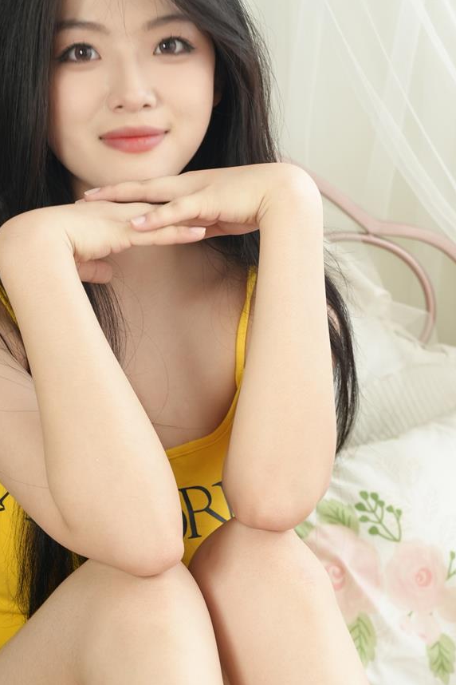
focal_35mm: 100
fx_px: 1894
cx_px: 263
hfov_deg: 13.7
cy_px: 556
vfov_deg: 20.2
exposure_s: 1/50
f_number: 4.5
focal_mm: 40.7
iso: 200
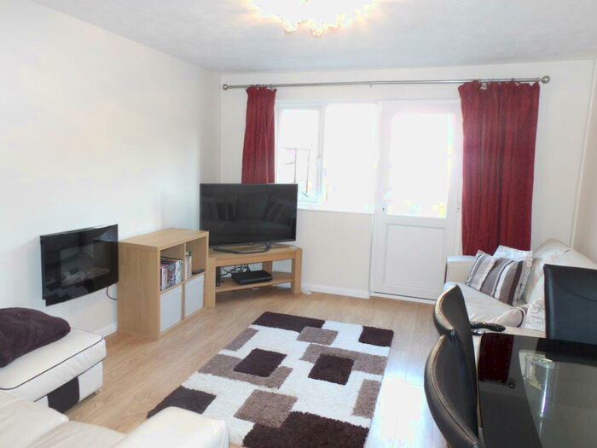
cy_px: 224
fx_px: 414
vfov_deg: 56.8
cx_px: 298
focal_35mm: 24
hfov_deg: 71.6
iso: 216
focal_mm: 4.3
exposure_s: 1/15
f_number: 4.1
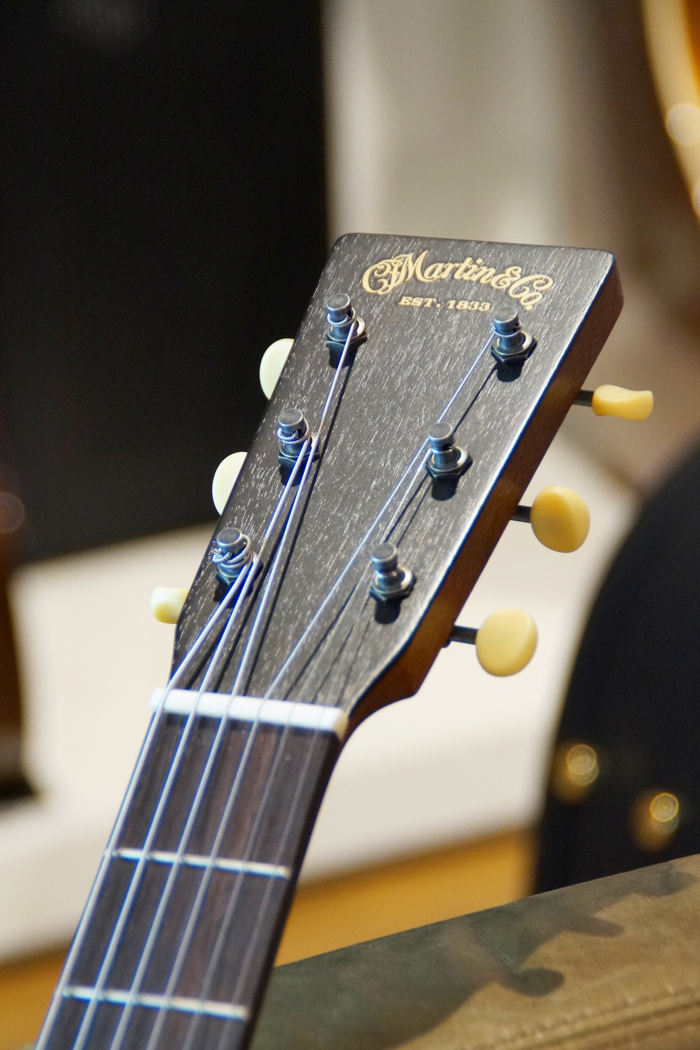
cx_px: 350
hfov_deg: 6.8
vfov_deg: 10.2
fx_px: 5906
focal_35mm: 202
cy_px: 525
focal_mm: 135
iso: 2000
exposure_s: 1/160
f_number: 6.3
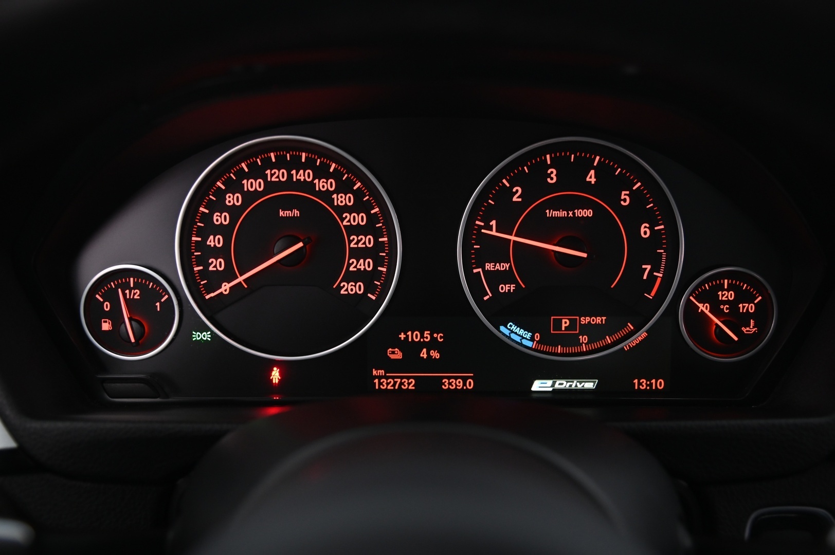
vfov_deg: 35.0
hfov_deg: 50.7
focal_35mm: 38
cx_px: 418
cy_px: 278
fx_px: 881
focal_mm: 38
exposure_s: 1/20
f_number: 4
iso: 2000
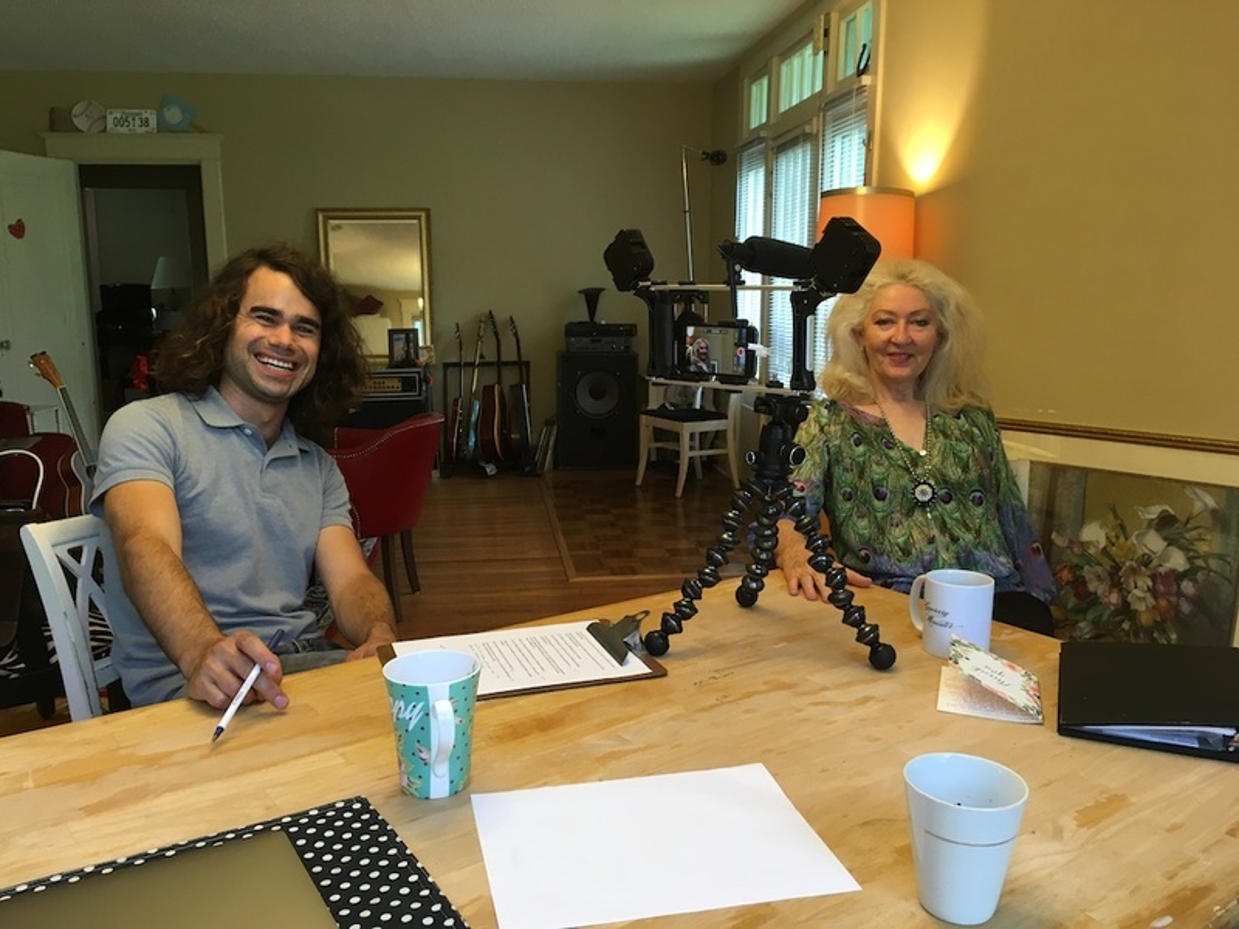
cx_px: 620
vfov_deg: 48.2
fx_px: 1038
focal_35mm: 29
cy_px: 464
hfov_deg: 61.7
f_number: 2.2
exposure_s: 1/30
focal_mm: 4.15
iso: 64
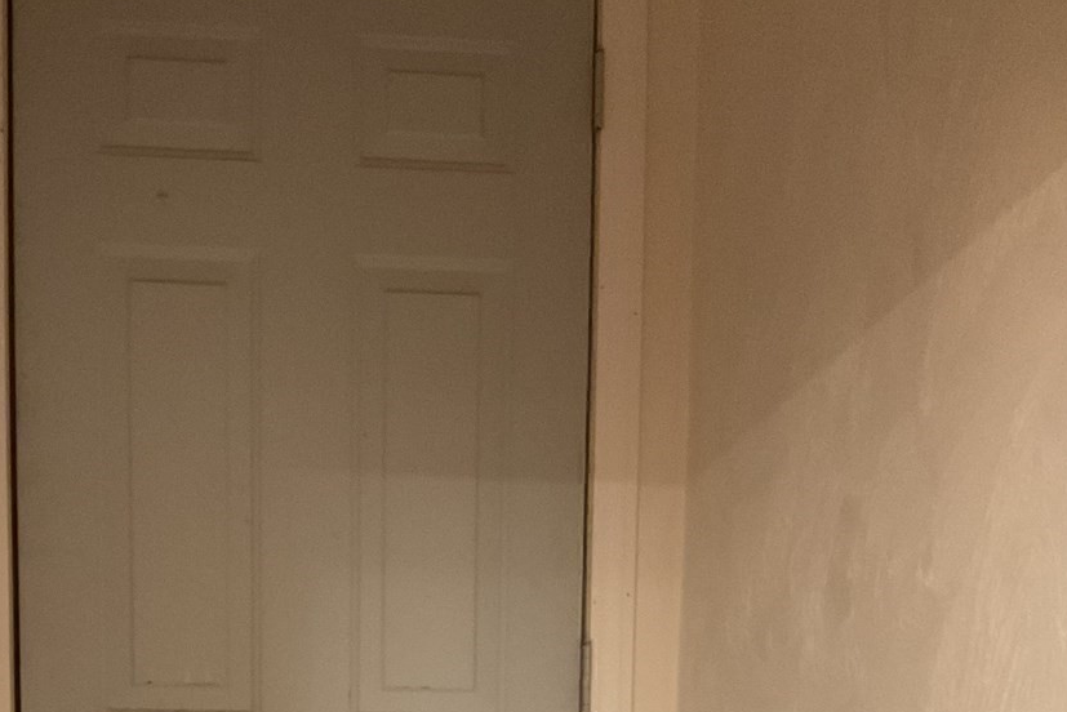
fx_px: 1660
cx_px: 381
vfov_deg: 21.7
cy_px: 938
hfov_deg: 35.4
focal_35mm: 56
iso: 250
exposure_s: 1/40
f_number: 1.8
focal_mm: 3
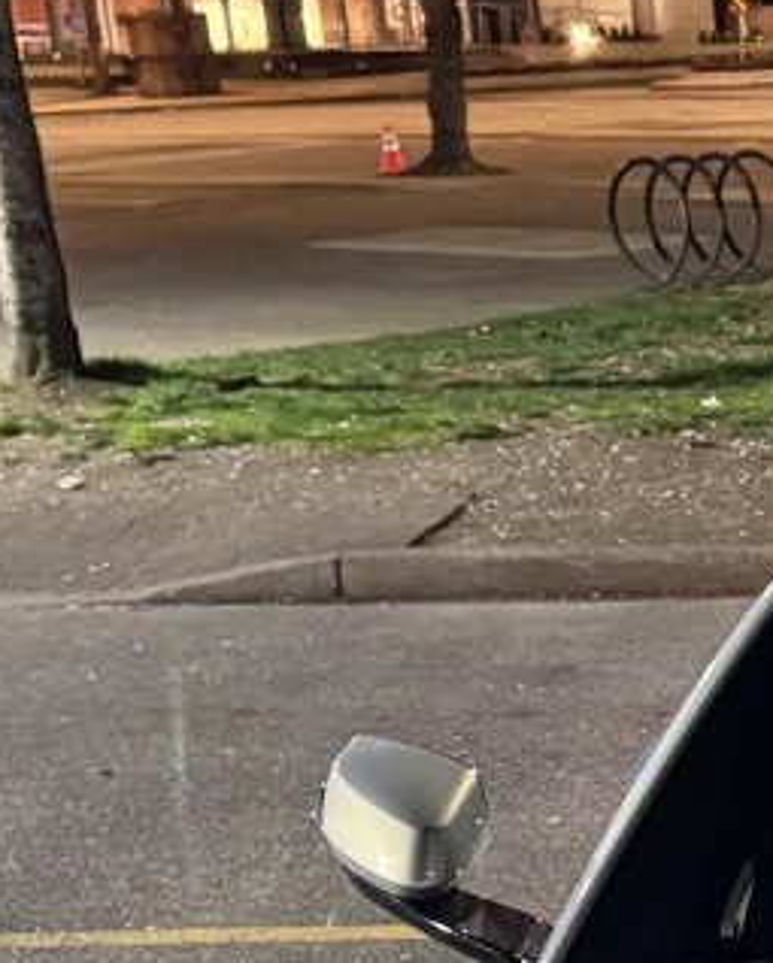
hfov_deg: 13.2
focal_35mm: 106
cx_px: 1382
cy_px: 1145
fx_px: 3027
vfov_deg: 17.3
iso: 800
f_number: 1.78
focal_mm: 6.76
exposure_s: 1/40
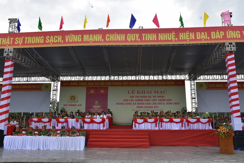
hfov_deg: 57.2
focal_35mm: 33
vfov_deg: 39.9
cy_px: 82
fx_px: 224
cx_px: 122
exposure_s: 1/500
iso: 360
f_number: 8
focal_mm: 22
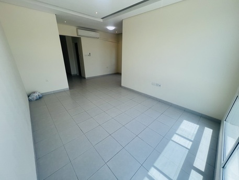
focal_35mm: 13
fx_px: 90
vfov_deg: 89.9
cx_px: 120
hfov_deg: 106.2
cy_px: 90
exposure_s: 1/144
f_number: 1.8
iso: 32
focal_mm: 1.57
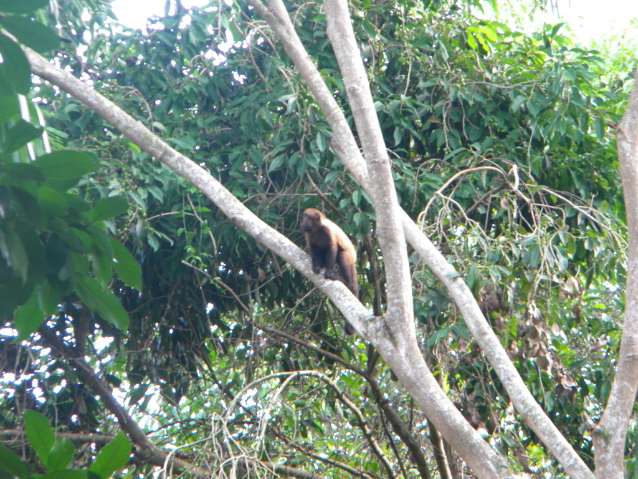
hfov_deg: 7.1
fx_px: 5124
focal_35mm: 278
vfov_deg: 5.3
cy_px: 240
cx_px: 319
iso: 220
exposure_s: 1/8
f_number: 5.4
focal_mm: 50.4
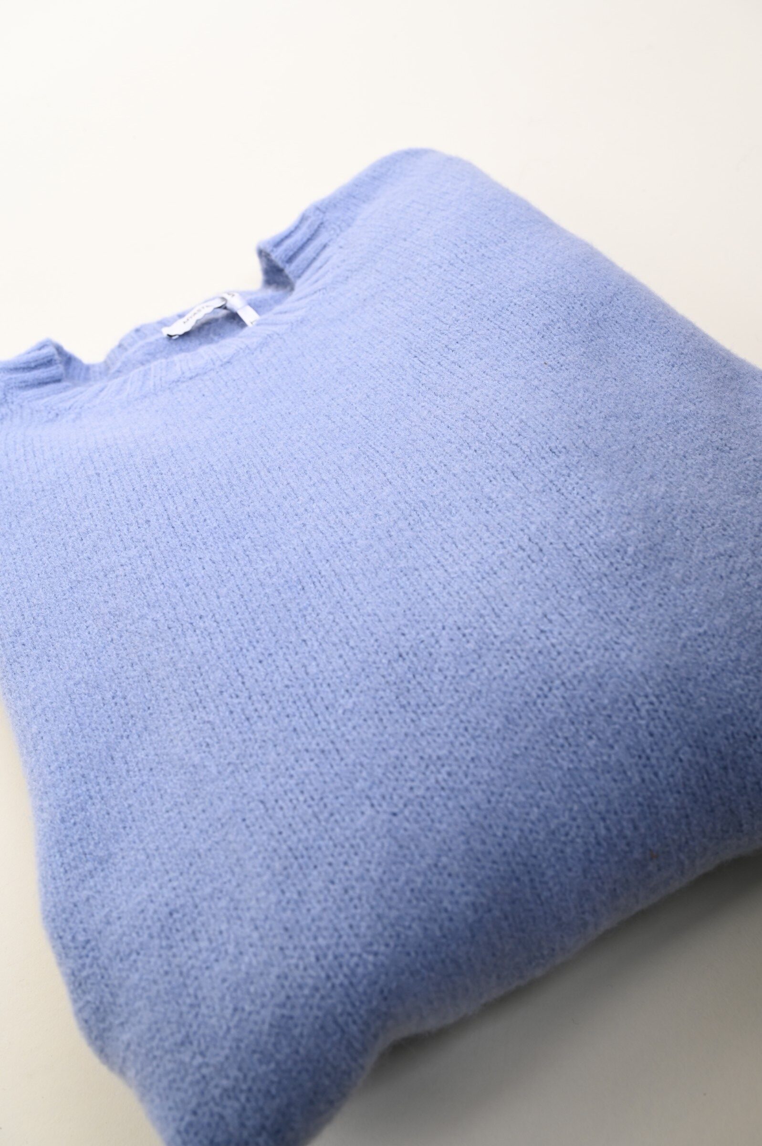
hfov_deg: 42.9
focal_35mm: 30
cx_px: 381
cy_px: 573
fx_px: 970
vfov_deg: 61.1
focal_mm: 30.5
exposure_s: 1/125
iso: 125
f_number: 9
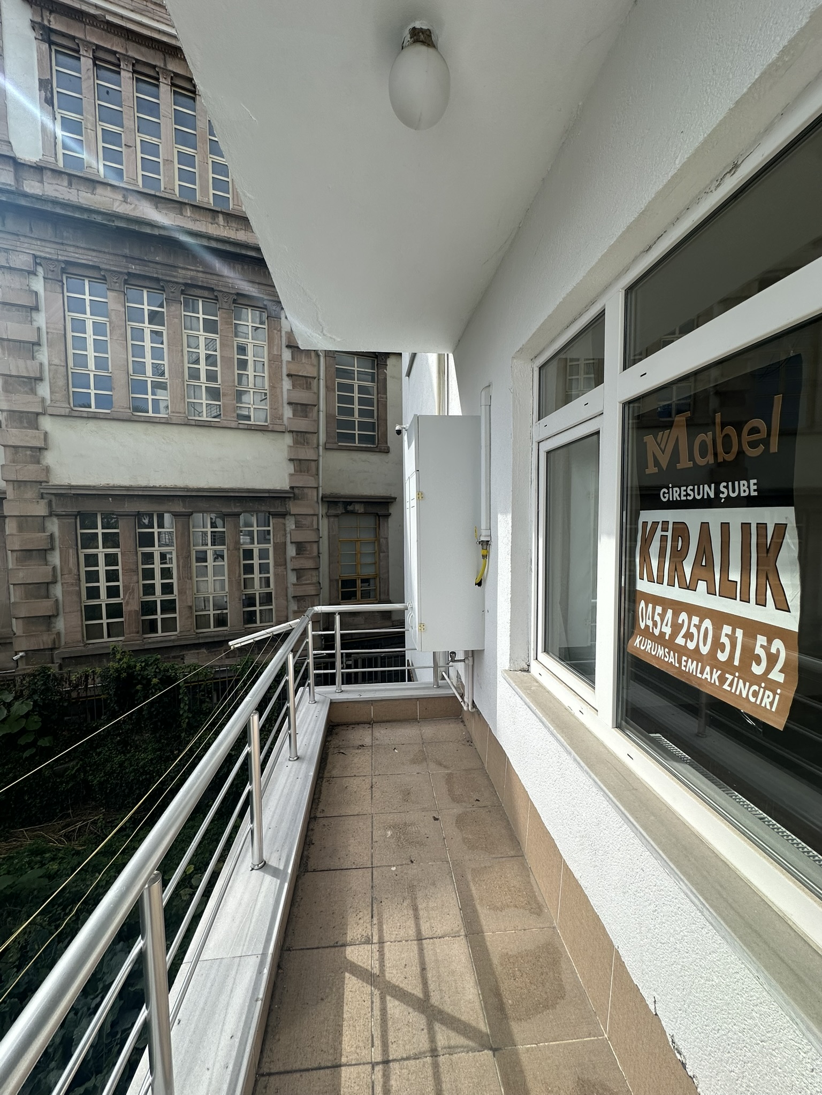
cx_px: 411
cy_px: 548
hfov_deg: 85.7
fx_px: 443
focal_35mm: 14
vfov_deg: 102.1
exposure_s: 1/2020
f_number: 2.2
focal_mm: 2.22
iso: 40
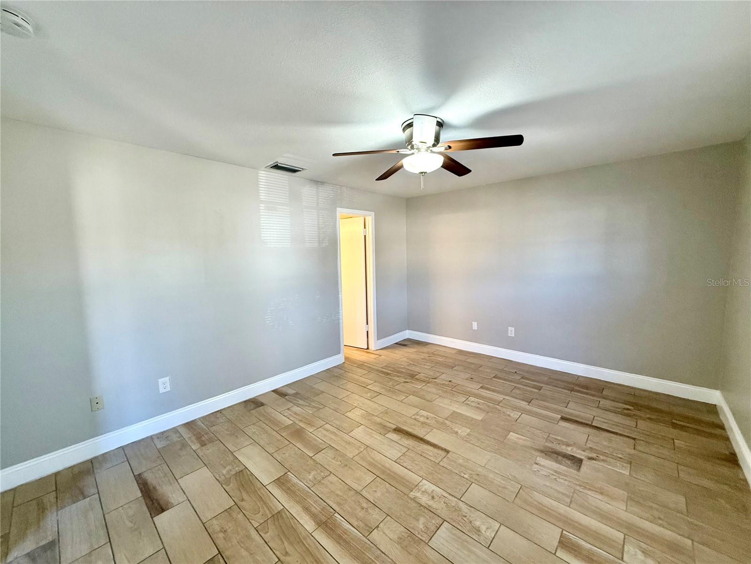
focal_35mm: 14
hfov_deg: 102.1
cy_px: 282
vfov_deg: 85.7
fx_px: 304
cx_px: 376
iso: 250
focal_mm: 2.22
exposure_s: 1/120
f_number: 2.2
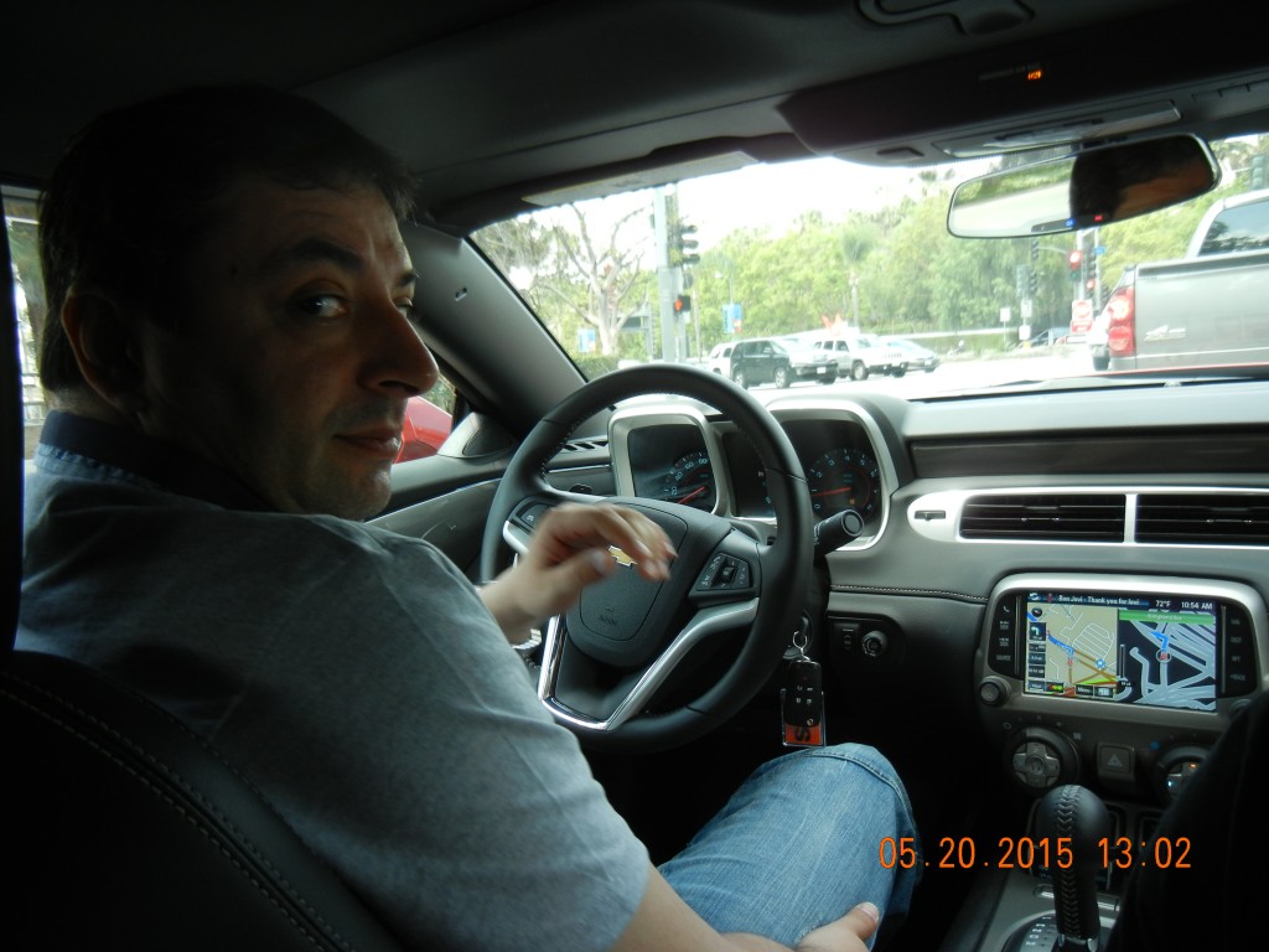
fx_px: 1100
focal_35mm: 30
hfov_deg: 60.0
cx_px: 634
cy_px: 476
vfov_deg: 46.8
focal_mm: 5.4
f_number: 3.5
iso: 160
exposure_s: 1/85
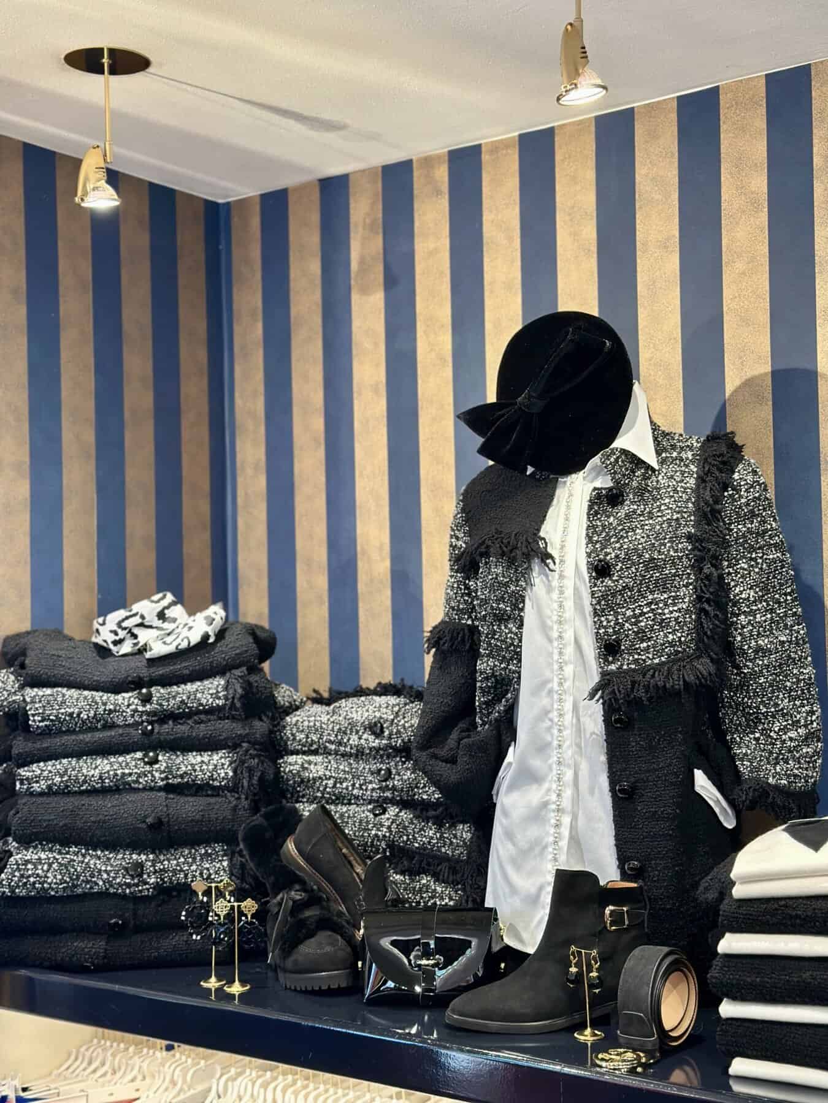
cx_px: 414
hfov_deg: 30.3
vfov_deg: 39.7
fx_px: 1531
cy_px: 552
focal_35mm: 48
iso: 200
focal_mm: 6.86
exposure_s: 1/100
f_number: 1.78
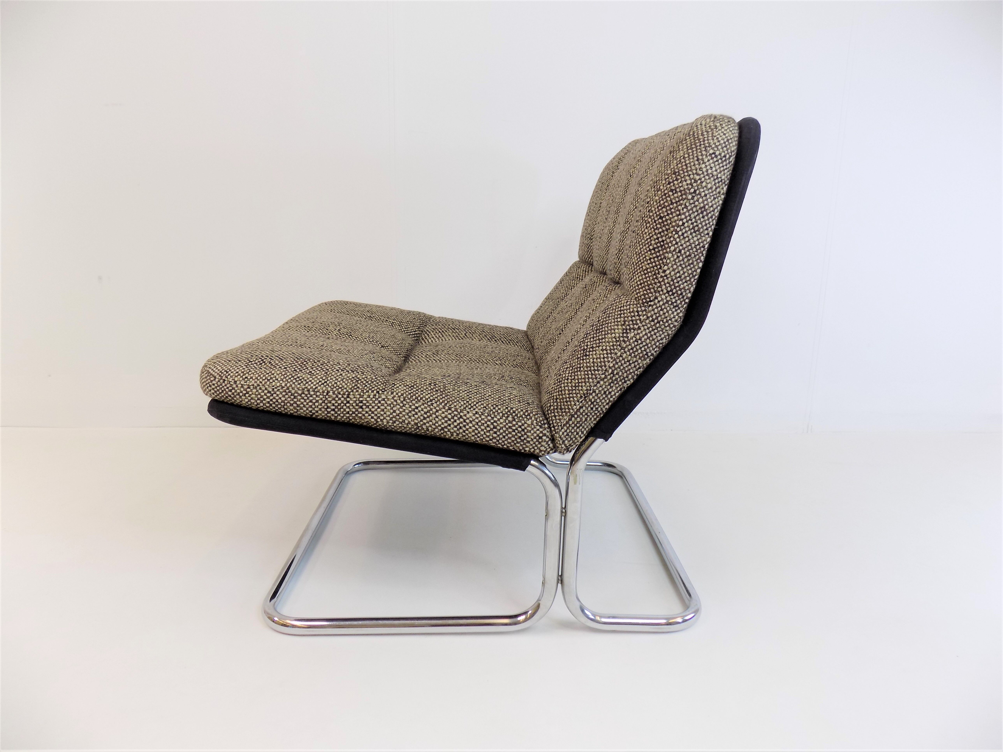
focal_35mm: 23
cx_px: 502
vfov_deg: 58.9
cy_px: 376
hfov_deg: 73.9
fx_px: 666
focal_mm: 4
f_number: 3.1
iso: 80
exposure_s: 1/40
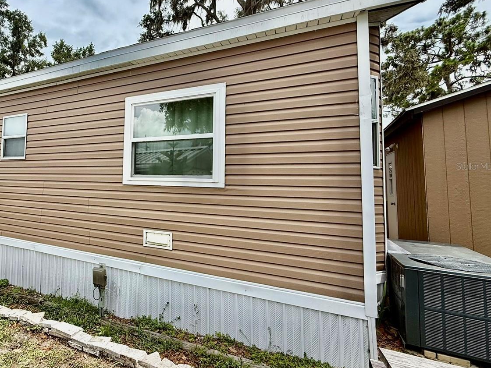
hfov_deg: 77.9
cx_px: 147
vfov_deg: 65.8
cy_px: 166
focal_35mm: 20
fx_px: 284
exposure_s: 1/1211
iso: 50
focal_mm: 2.22
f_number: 2.2
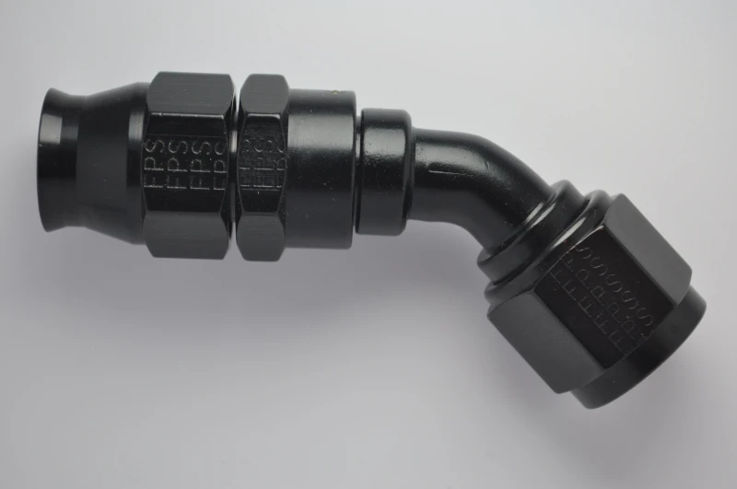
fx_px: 1687
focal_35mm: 82
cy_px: 244
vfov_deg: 16.5
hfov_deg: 24.7
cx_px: 368
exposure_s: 1/50
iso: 200
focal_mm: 55
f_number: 7.1
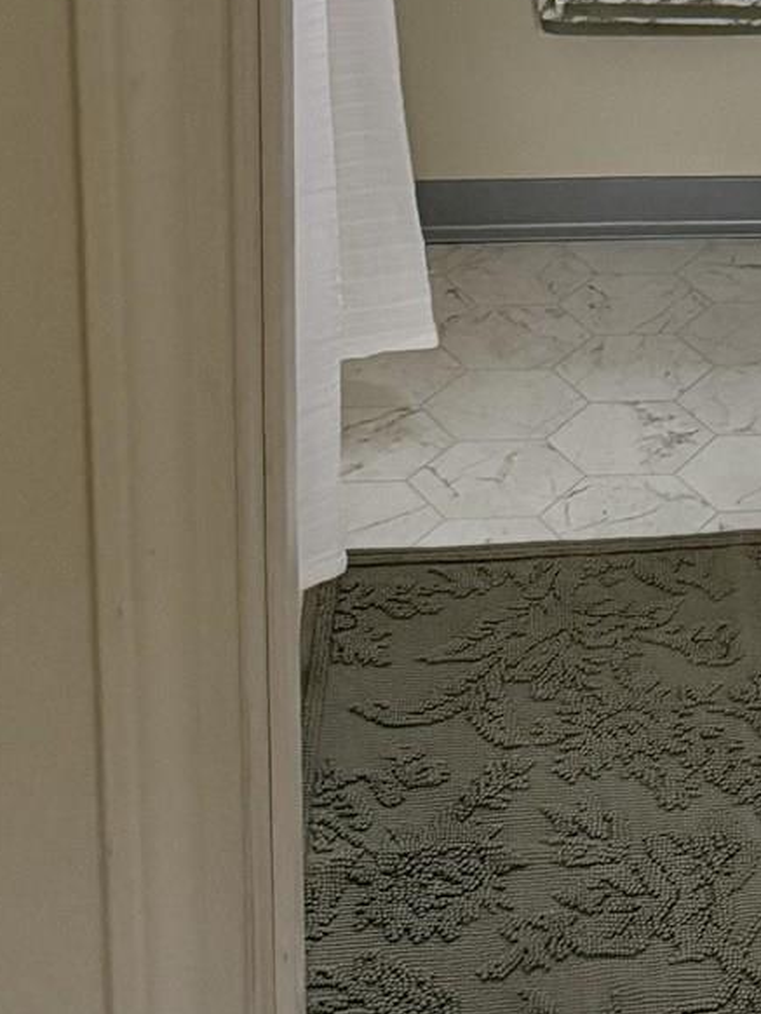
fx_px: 2783
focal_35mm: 95
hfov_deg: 14.5
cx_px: 1130
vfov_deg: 19.1
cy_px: -305
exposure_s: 1/60
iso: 800
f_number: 1.78
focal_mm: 6.76
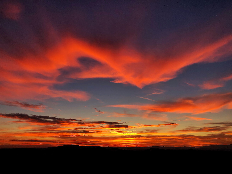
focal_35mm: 28
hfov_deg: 63.4
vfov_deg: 49.7
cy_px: 87
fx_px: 188
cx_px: 116
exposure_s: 1/163
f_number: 1.8
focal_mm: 3.99
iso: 20
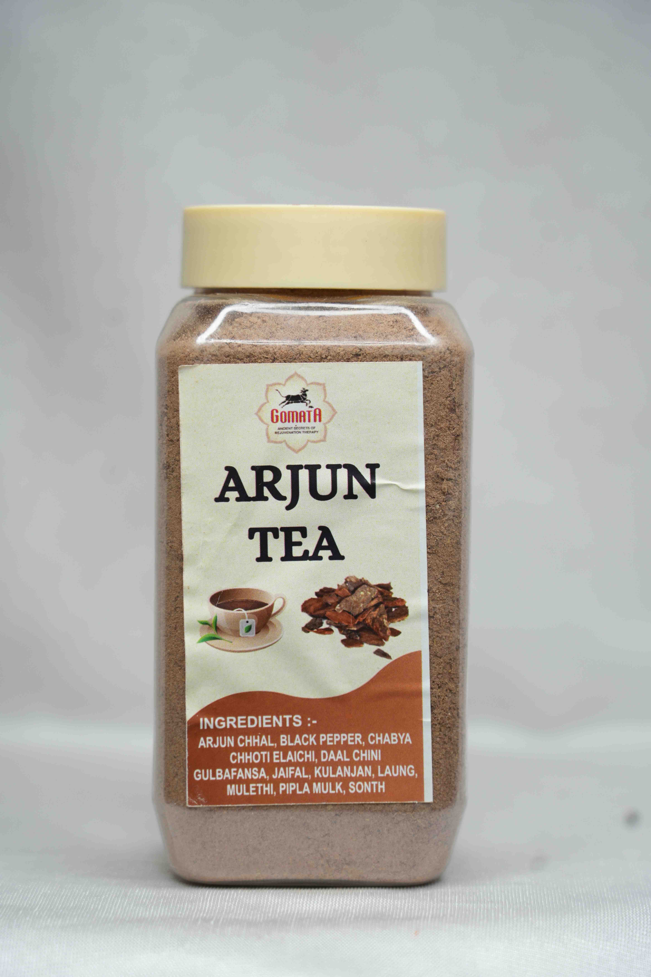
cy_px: 488
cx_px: 326
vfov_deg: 19.5
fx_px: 2848
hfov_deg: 13.0
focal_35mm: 105
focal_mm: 105
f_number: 4.5
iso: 200
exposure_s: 1/80
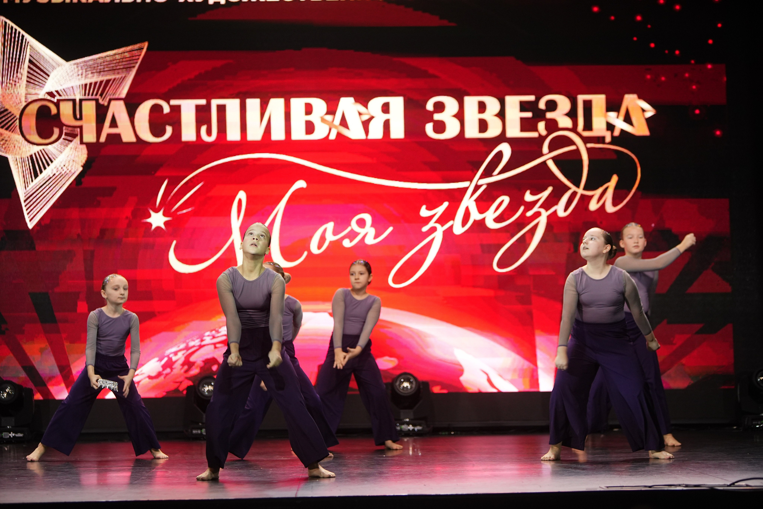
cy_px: 254
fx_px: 2331
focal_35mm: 110
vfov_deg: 12.5
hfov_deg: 18.6
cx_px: 382
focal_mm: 110
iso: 1600
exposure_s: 1/400
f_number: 2.8
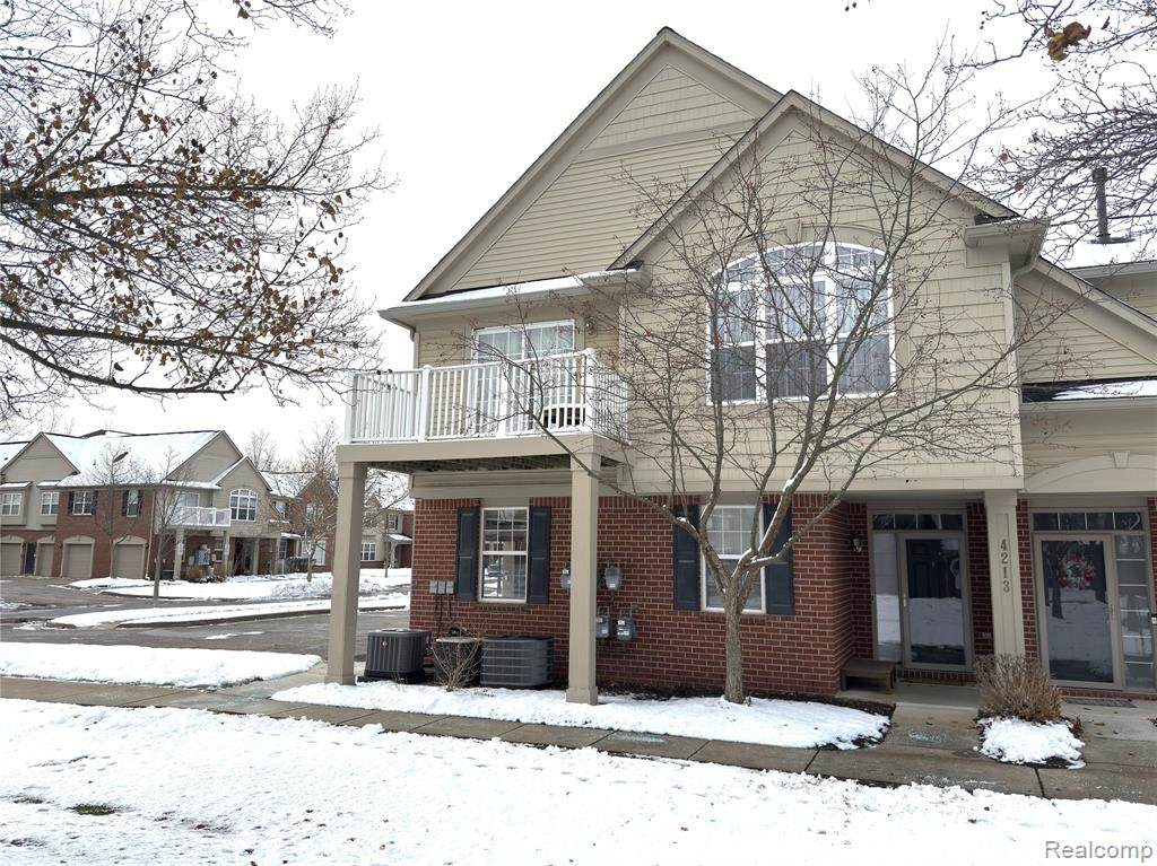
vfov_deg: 54.8
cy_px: 433
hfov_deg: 69.4
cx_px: 578
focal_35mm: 25
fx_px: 835
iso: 64
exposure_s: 1/4386
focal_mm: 6.76
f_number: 1.78
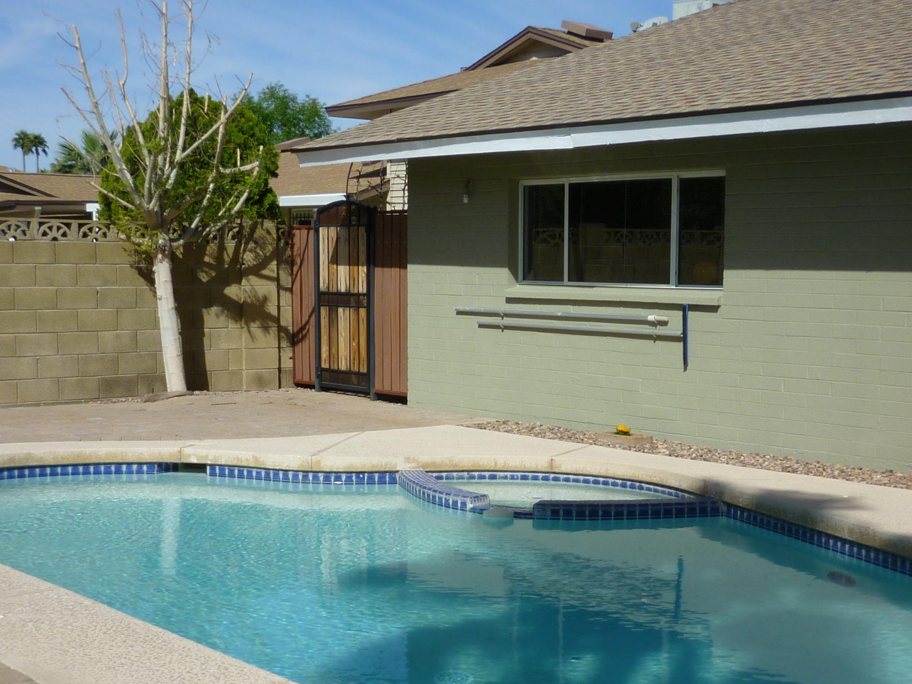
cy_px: 470
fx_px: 1423
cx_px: 523
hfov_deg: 35.5
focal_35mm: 54
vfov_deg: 26.8
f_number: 5
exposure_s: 1/800
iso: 80
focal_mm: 5.2
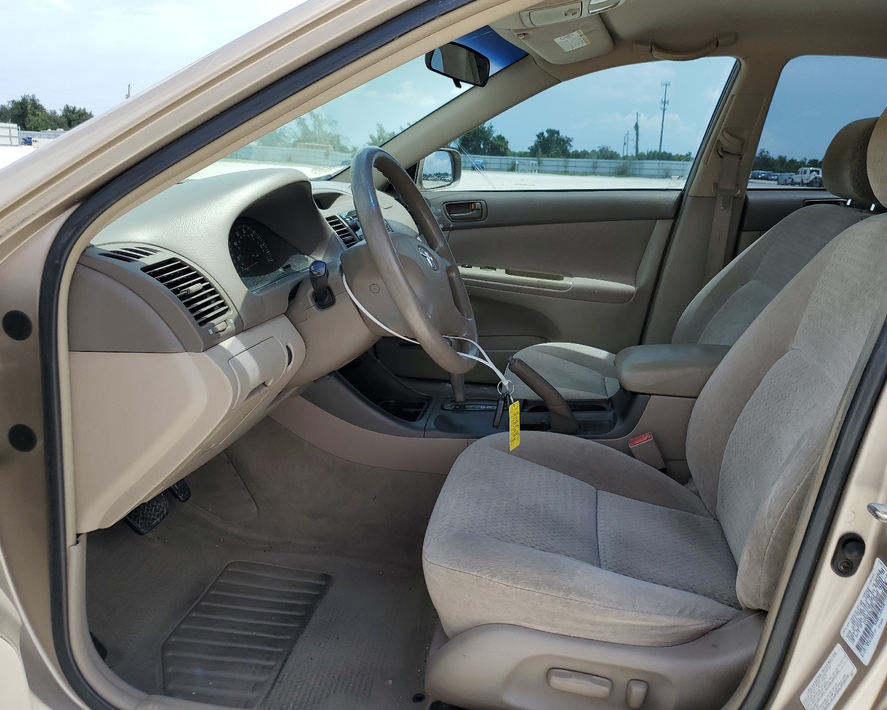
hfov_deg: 62.2
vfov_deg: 51.5
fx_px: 735
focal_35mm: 28
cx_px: 473
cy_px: 351
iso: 50
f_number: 1.5
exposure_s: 1/2000
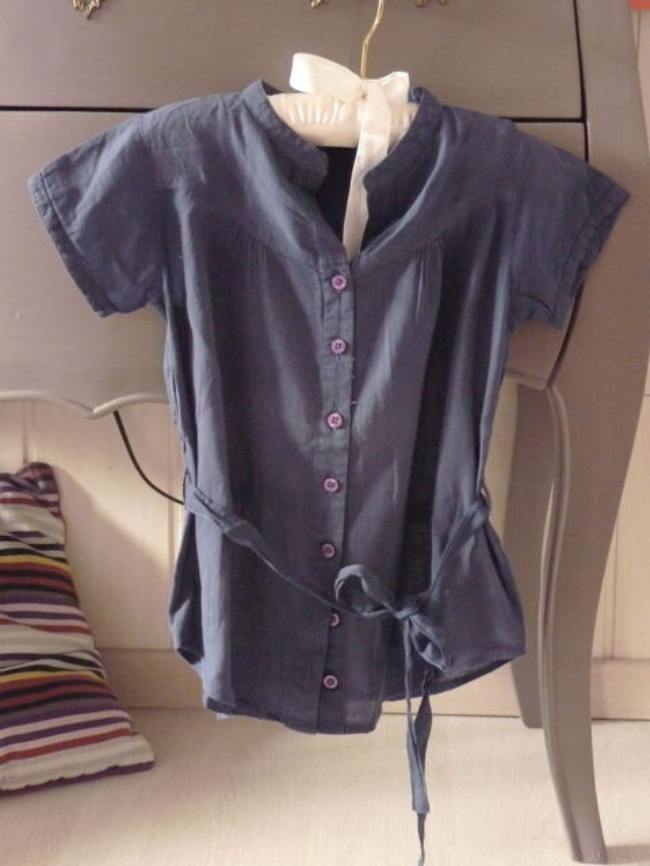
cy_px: 433
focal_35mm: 59
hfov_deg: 24.8
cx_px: 325
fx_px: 1477
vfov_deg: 32.7
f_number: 3.2
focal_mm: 10.4
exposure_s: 1/8
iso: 800
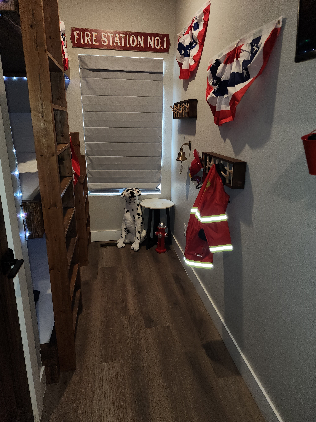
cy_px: 211
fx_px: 280
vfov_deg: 73.9
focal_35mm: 23
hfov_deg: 58.9
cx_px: 158
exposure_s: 1/30
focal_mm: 6.4
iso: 100
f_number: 1.8
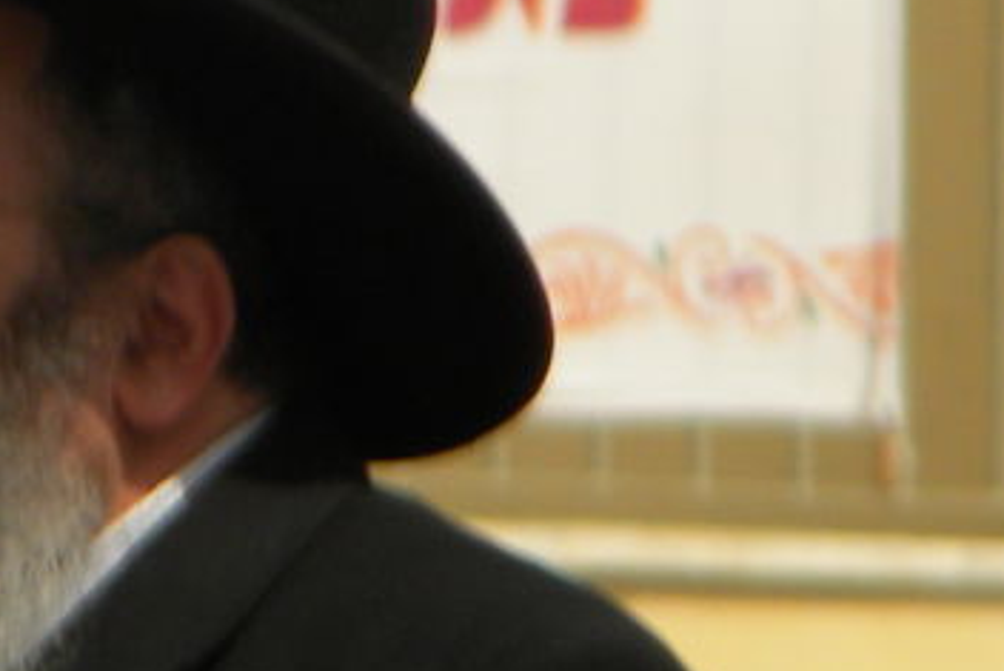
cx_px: -60
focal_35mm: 1386
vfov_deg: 1.0
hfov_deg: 1.5
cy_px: 403
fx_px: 38668
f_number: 5.4
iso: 80
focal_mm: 60.7
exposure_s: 1/896
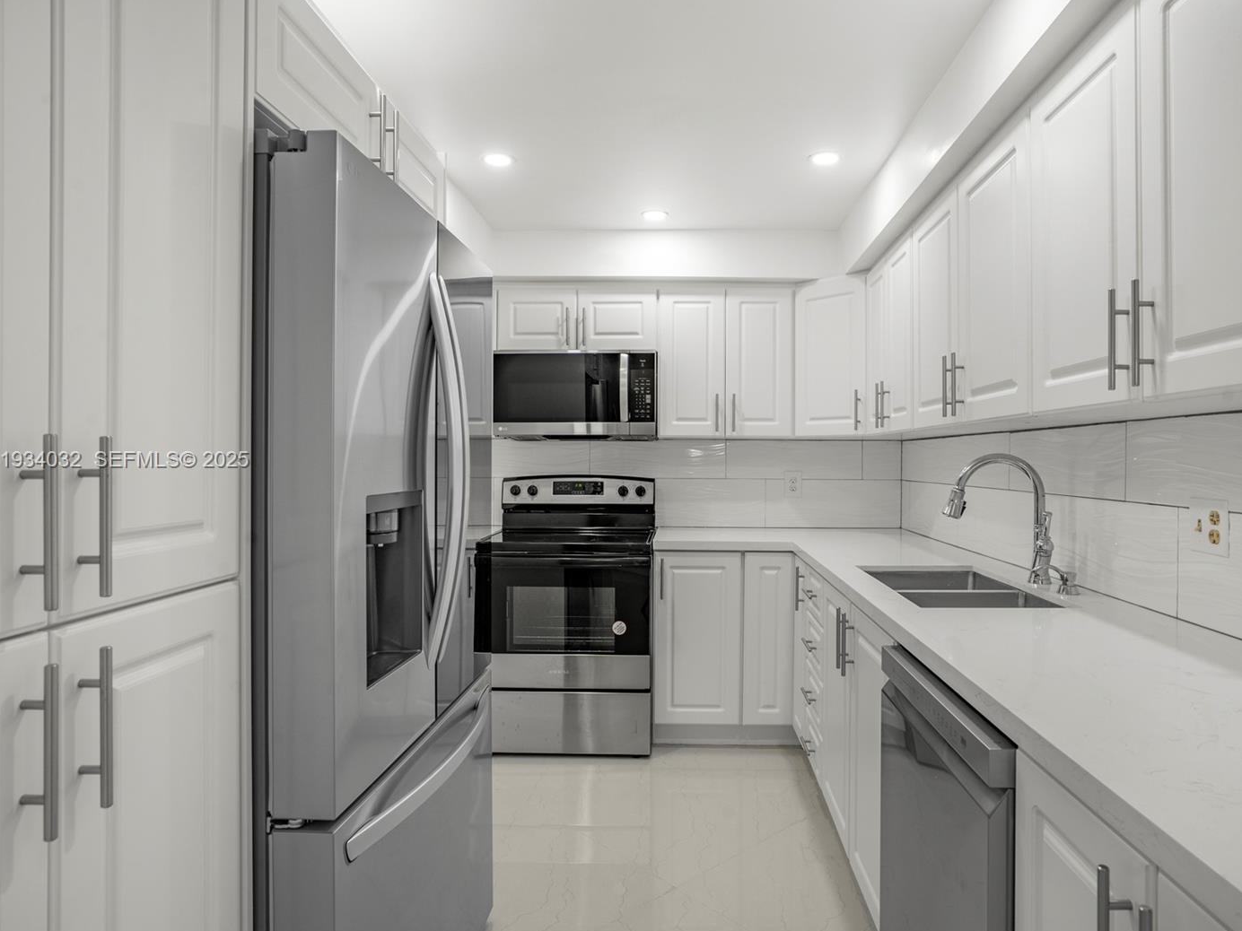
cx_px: 687
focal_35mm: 20
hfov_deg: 81.5
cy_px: 461
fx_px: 718
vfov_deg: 66.0
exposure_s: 1/100
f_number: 9
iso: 640
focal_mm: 18
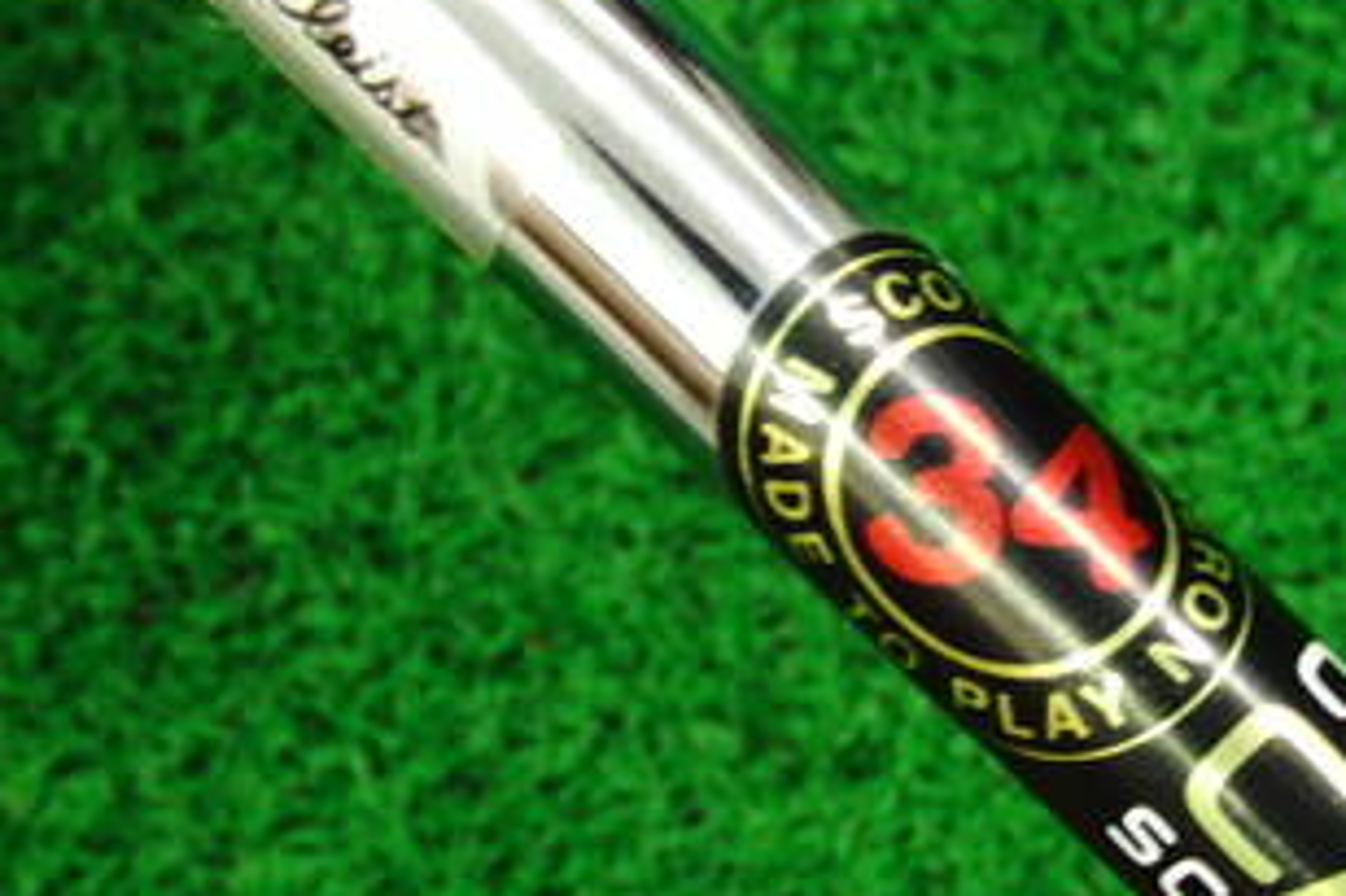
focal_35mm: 80
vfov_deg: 17.0
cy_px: 564
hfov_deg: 25.0
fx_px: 2989
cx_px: 1049
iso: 400
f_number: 3.6
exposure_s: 1/30
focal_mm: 6.42
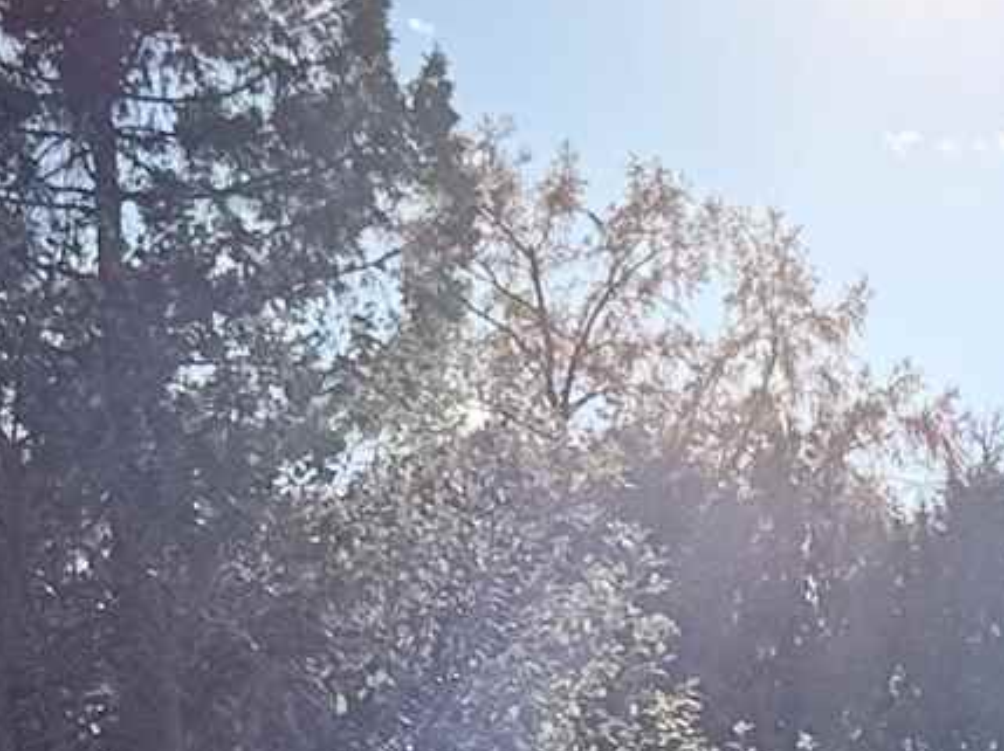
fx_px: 4984
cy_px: 1366
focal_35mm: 172
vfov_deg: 8.3
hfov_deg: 11.0
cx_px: 1524
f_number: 1.78
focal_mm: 6.76
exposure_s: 1/7353
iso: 80
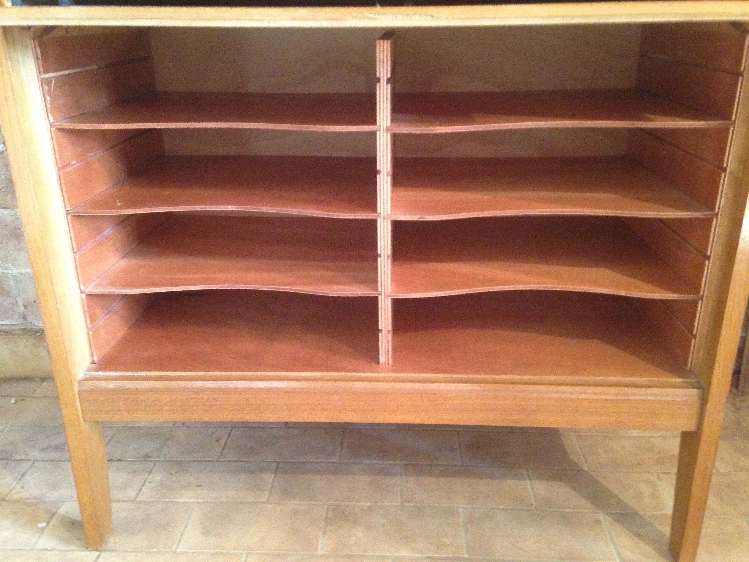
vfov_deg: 42.9
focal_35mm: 33
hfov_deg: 55.4
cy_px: 281
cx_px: 374
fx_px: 714
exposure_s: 1/15
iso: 500
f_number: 2.4
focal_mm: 4.12
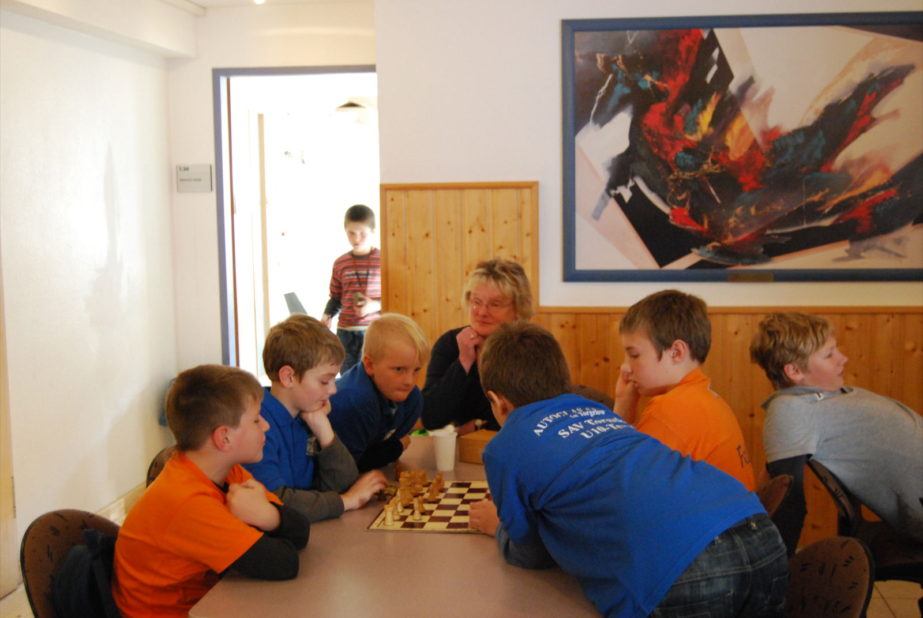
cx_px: 462
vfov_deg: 29.9
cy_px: 309
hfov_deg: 43.6
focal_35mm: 45
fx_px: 1155
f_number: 4.2
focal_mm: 30
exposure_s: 1/25
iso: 1600
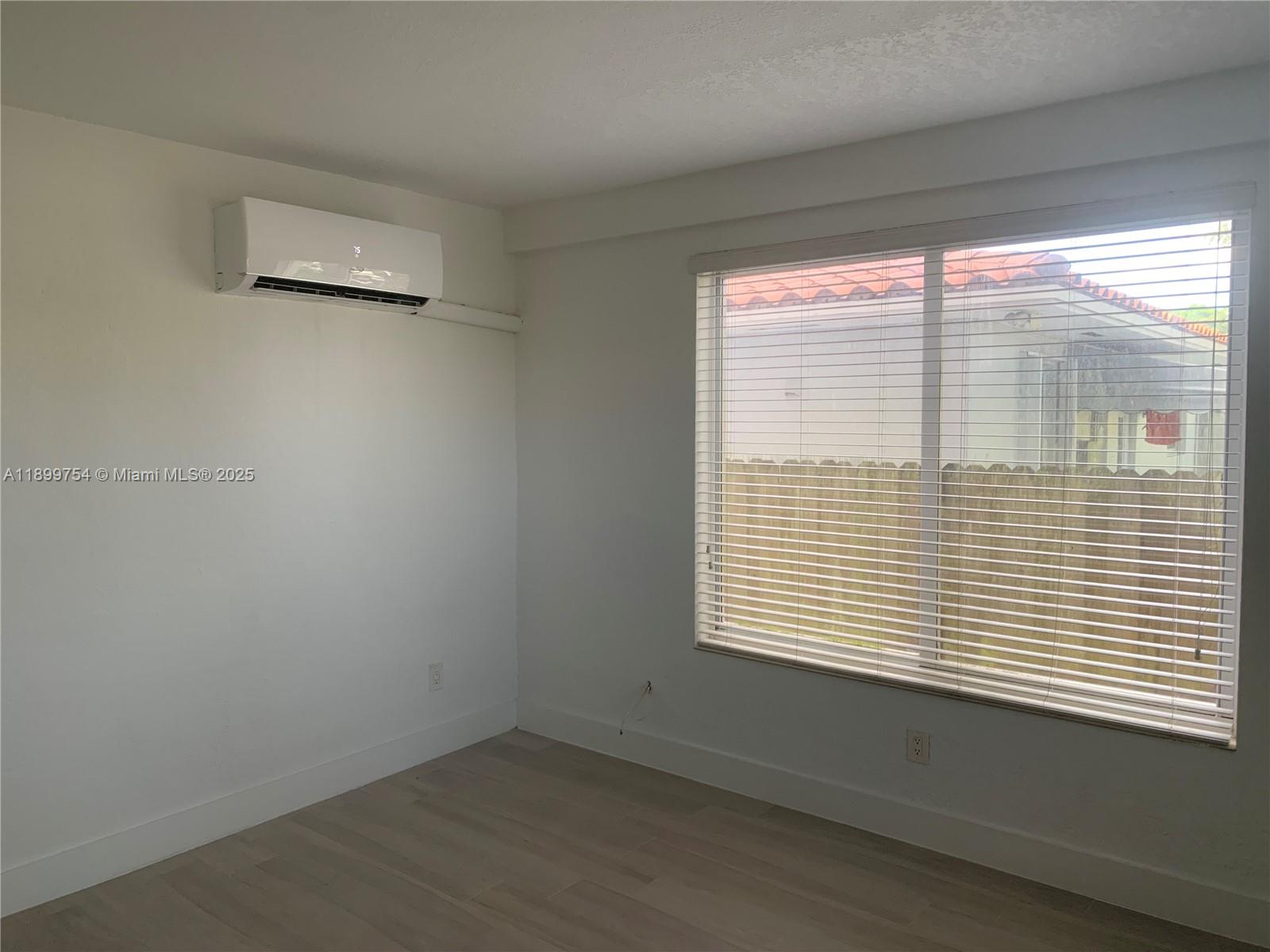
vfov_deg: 53.1
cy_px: 476
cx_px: 635
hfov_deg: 67.3
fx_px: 954
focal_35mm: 26
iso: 100
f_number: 1.8
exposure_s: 1/97
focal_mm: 4.25
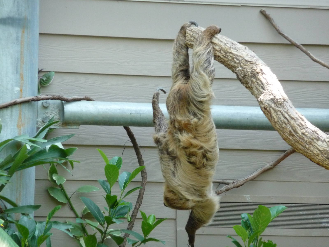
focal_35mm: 280
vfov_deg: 5.3
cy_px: 124
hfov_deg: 7.1
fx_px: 2661
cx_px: 164
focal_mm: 47
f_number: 4.9
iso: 400
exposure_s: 1/125
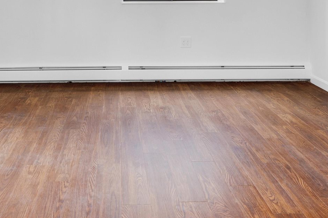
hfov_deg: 40.1
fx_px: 446
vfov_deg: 25.4
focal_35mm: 49
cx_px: 126
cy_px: -24
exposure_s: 1/2.5
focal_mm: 15
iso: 250
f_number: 7.1
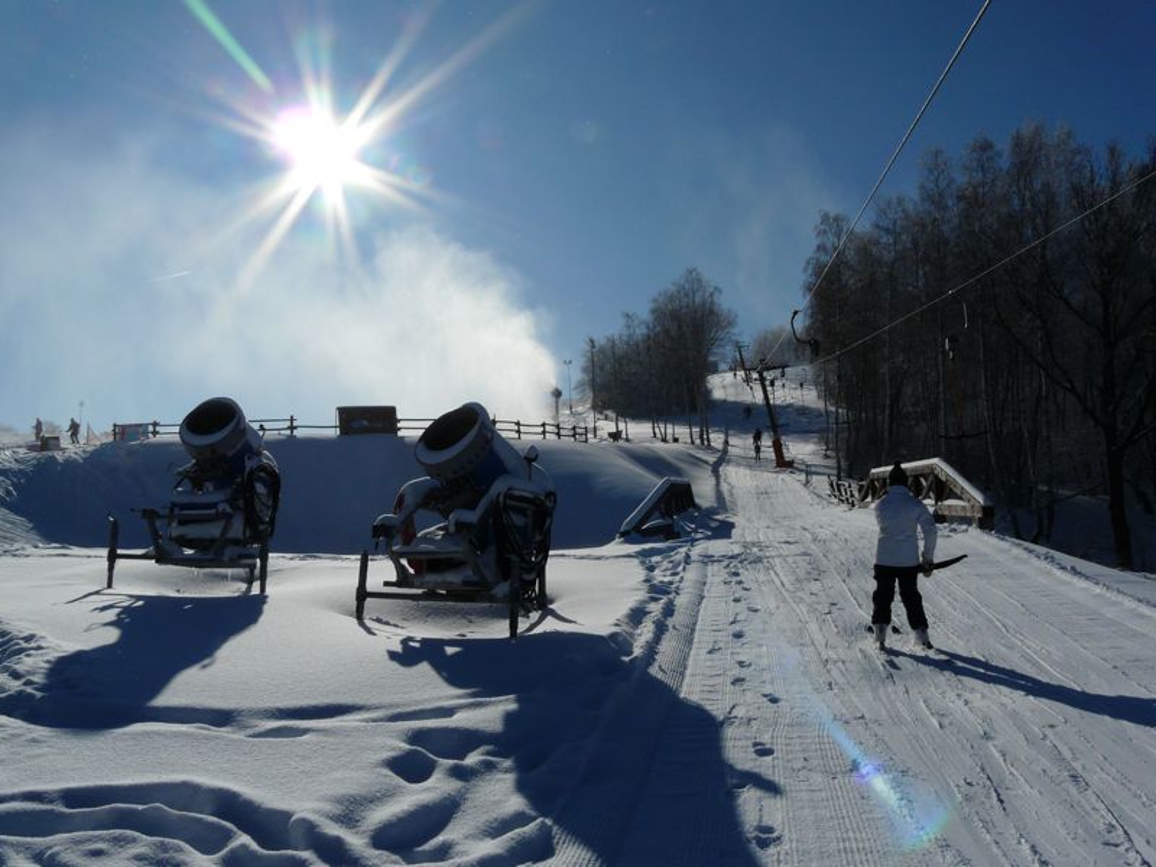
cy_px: 434
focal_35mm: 28
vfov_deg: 49.7
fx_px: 935
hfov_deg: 63.4
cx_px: 578
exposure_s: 1/1300
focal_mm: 4.6
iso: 100
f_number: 8
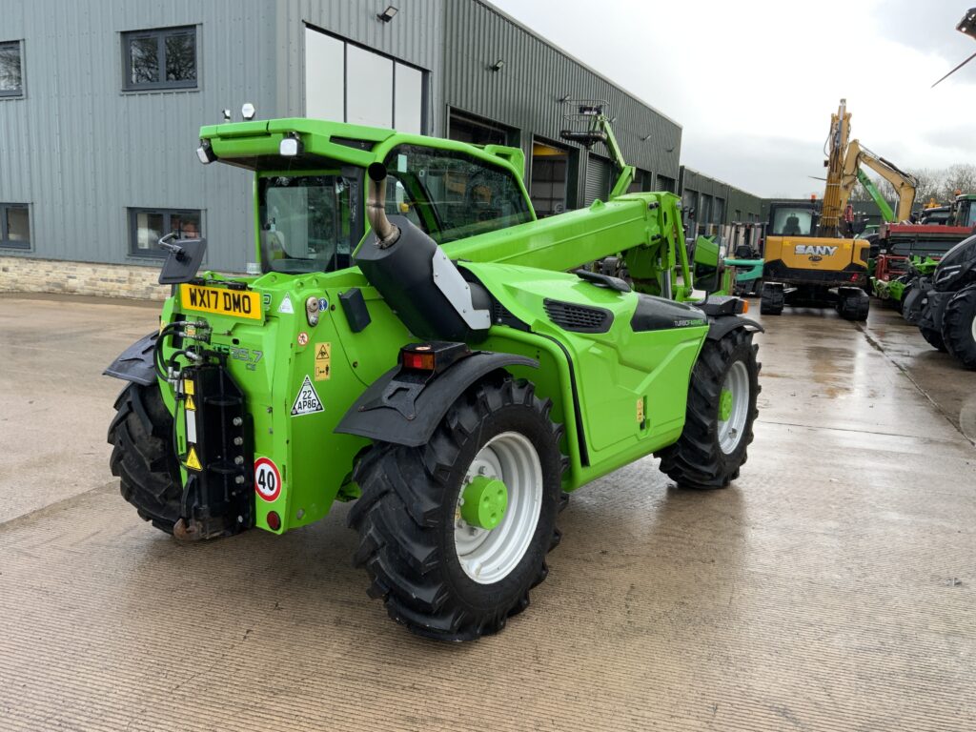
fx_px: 818
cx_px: 488
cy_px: 366
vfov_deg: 48.2
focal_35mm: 29
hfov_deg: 61.7
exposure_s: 1/122
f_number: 1.8
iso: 25
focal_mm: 3
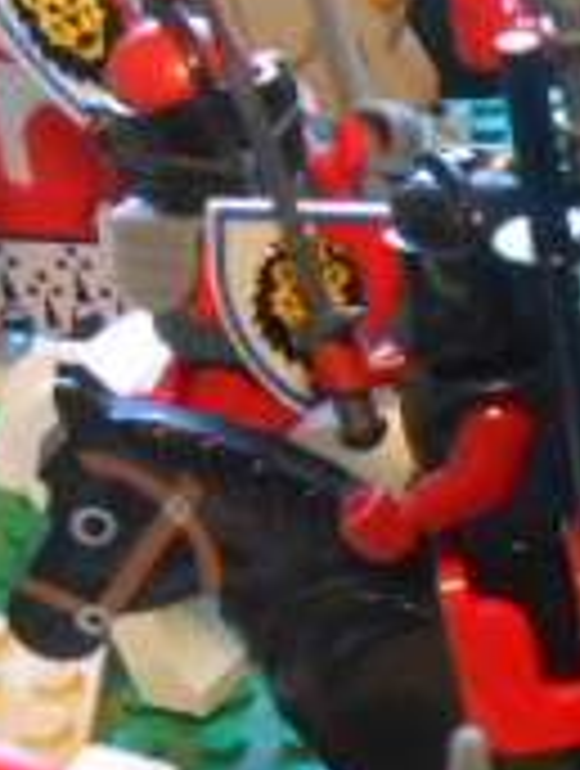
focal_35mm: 112
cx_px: 1088
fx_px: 2493
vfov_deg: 17.0
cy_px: 820
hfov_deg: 12.1
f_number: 3.8
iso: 400
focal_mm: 5.3
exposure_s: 1/4
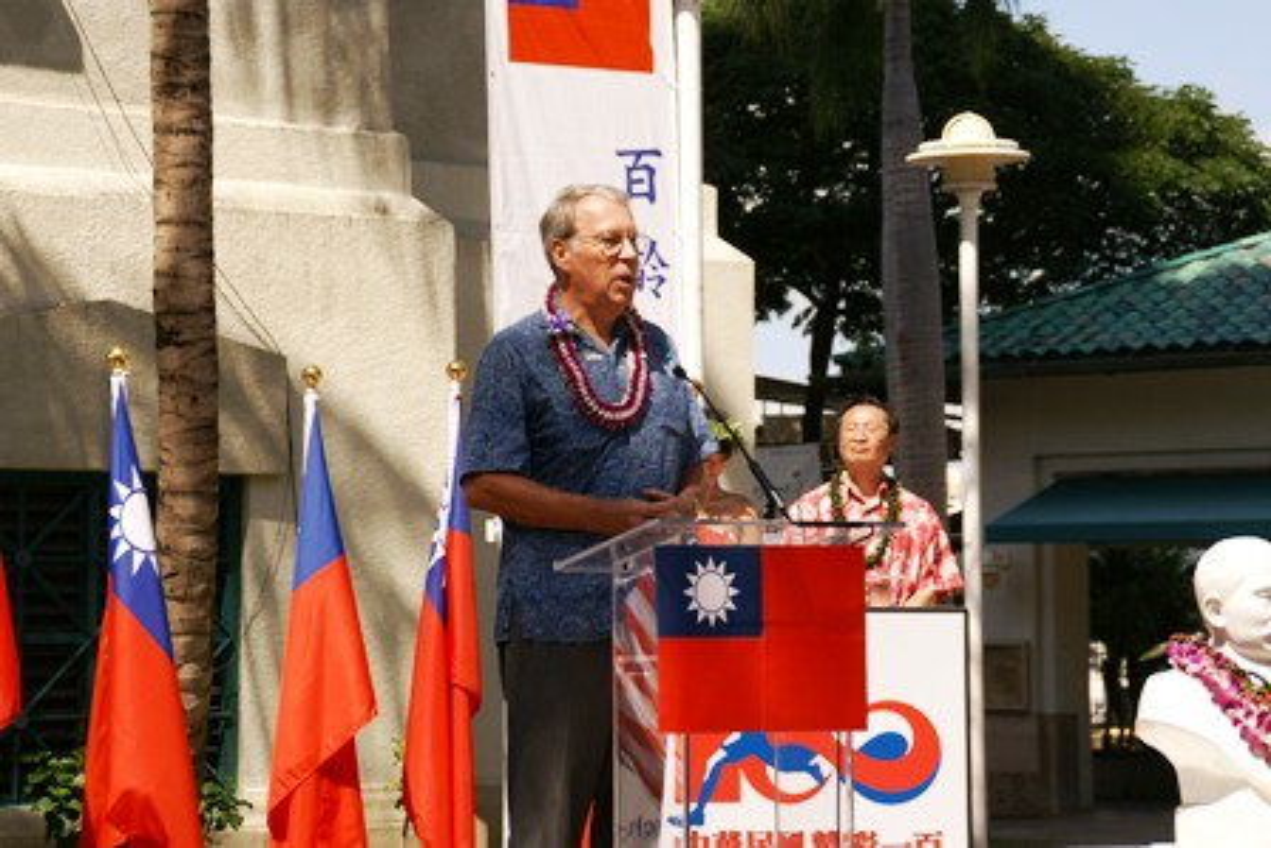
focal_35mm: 112
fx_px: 3973
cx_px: 636
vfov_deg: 12.2
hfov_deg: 18.2
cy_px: 424
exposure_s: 1/320
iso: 100
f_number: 8
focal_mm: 75
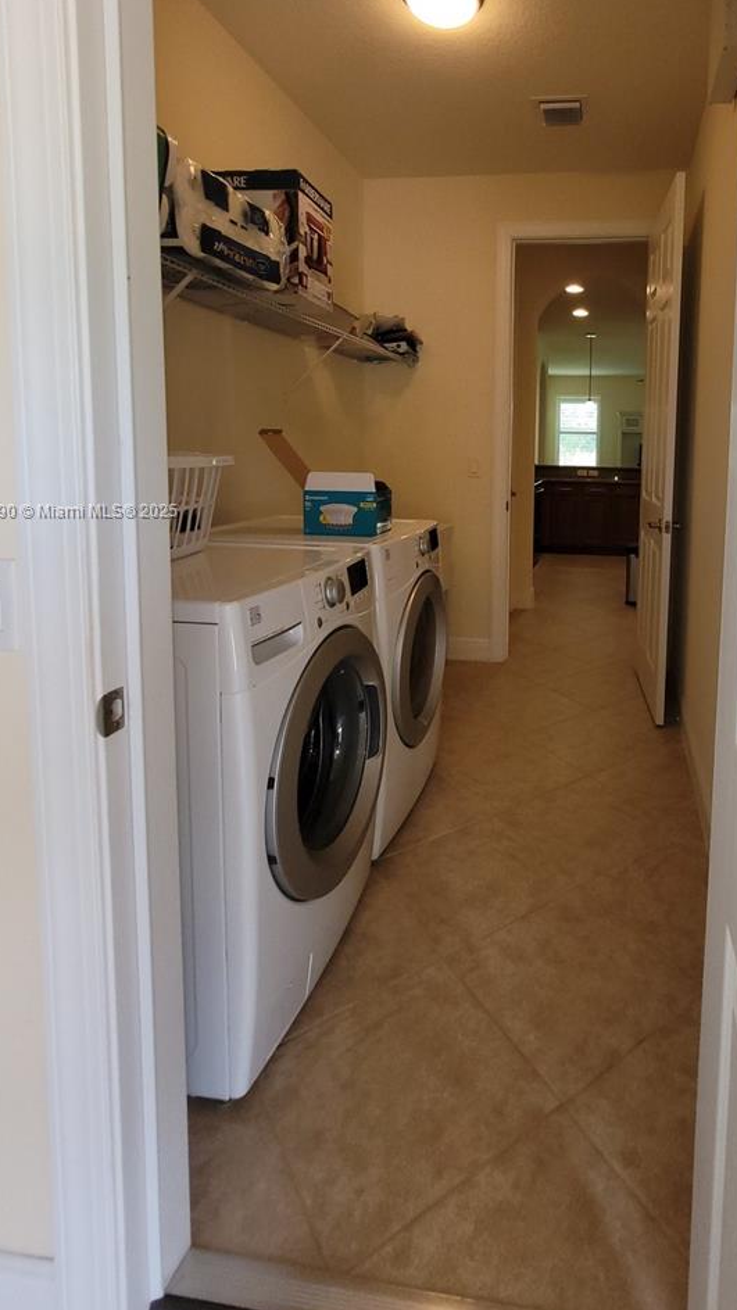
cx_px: 548
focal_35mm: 18
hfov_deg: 58.0
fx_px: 625
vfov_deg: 91.2
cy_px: 512
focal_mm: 1.74
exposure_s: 1/60
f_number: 2.2
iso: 64
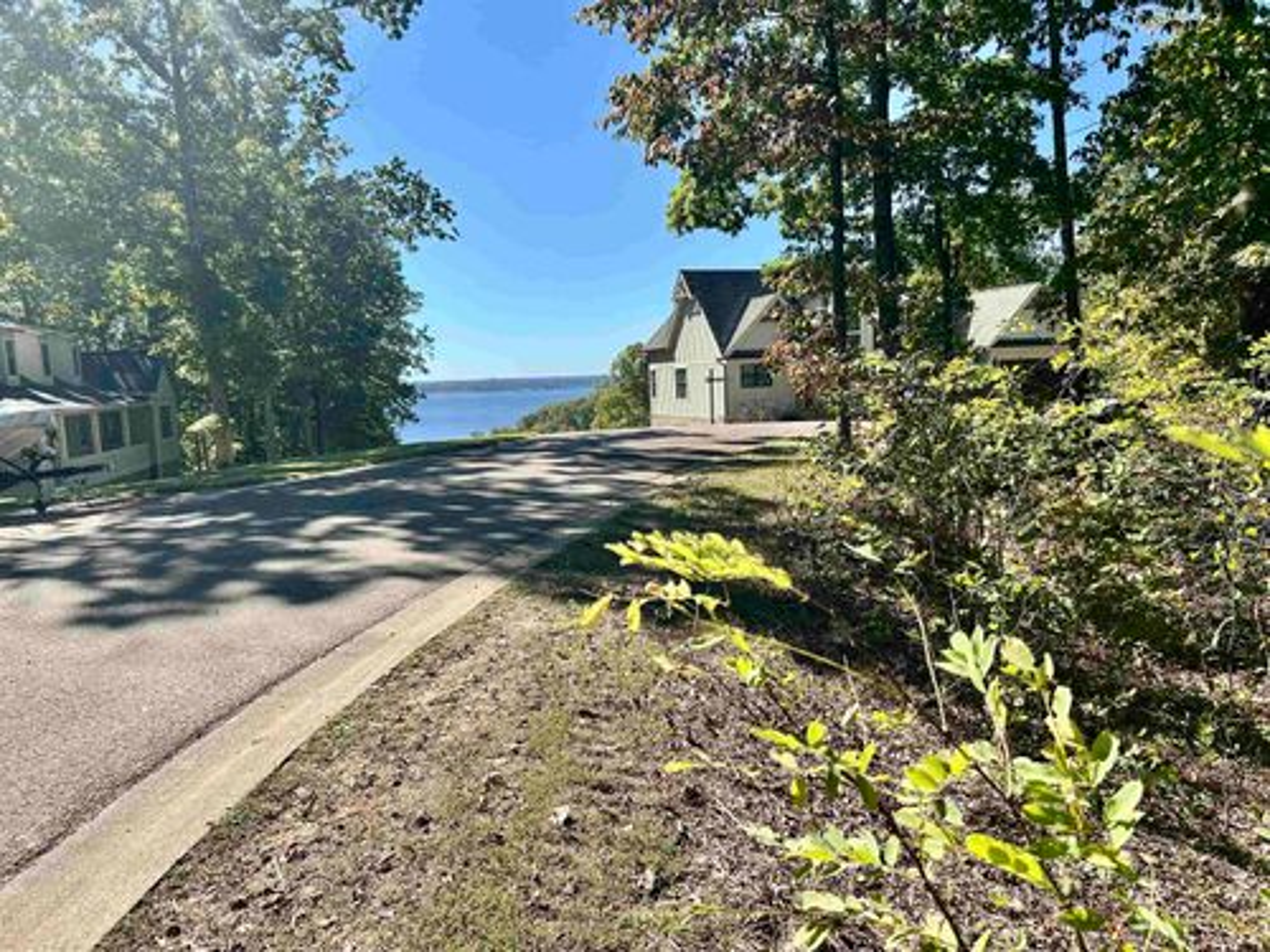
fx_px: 954
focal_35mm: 26
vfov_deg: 53.1
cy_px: 476
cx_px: 635
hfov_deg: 67.3
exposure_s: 1/2457
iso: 50
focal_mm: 5.7
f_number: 1.5
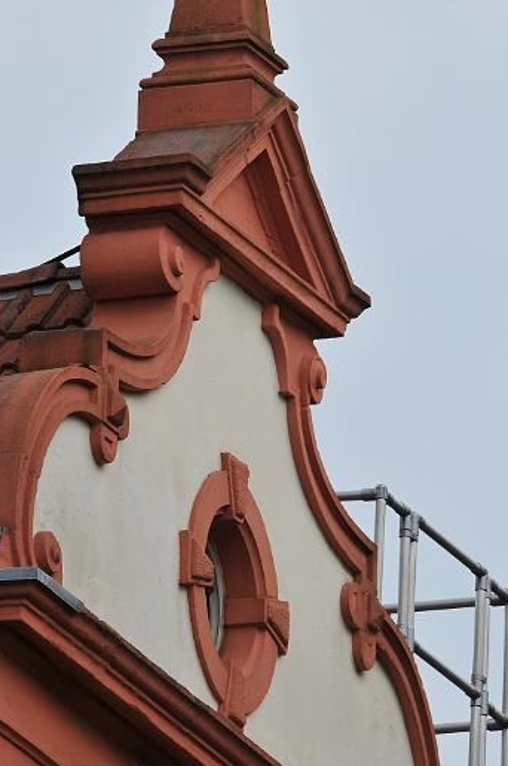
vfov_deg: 2.8
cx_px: 157
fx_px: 15577
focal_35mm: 733
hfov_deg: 1.9
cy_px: 278
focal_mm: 350
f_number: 16
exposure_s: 1/250
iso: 200
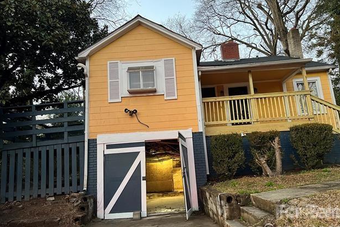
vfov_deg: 46.4
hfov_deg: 65.5
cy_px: 122
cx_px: 173
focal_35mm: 28
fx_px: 264
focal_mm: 5.7
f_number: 1.5
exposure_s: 1/60
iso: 320
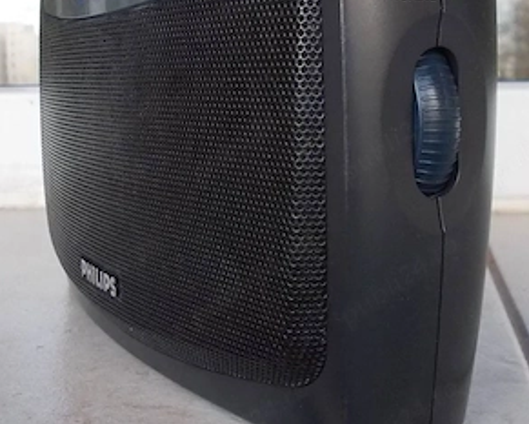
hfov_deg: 36.6
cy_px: 155
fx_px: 799
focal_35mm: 51
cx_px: 271
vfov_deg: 29.6
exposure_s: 1/80
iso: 200
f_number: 3.1
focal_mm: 5.3
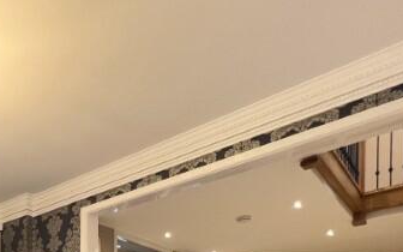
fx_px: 384
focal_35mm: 35
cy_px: 364
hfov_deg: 46.1
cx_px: -3
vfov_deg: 27.2
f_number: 1.8
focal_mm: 1.57
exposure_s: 1/99
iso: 200
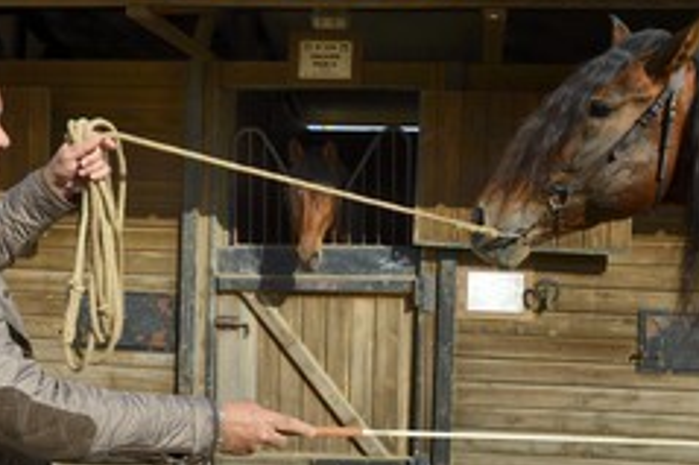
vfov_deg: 26.4
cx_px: 357
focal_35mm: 51
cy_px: 284
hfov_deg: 38.9
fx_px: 990
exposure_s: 1/400
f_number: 11
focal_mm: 29
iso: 400
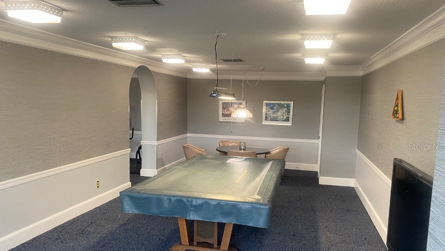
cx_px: 222
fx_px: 342
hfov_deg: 66.1
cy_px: 146
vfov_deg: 40.1
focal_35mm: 29
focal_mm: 4.25
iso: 125
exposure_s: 1/60
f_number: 1.8
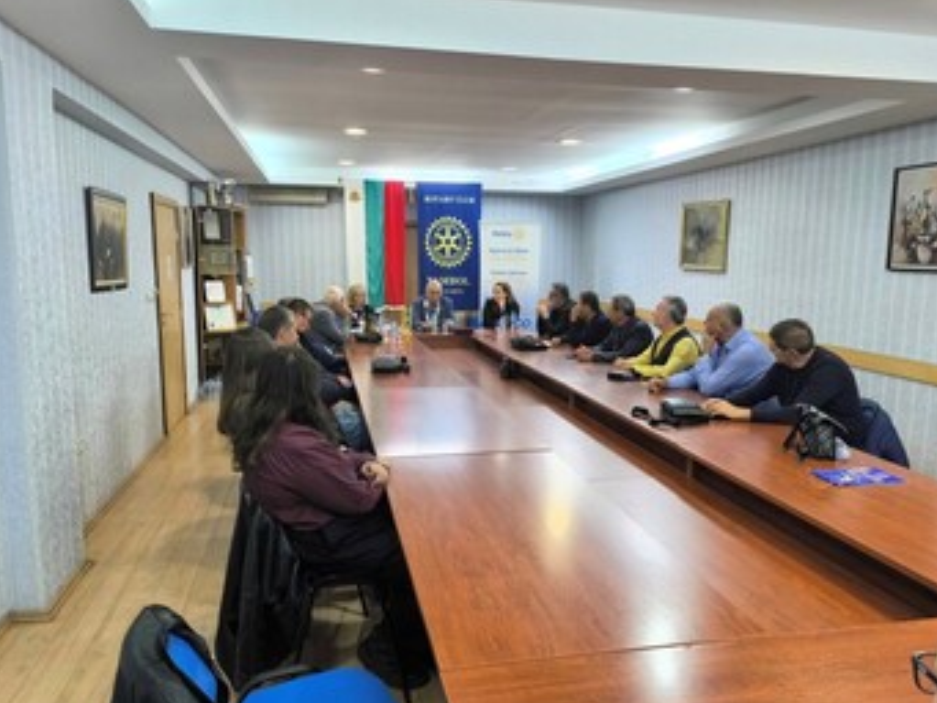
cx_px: 489
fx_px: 731
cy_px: 360
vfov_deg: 51.4
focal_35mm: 27
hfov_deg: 65.3
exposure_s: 1/50
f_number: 1.65
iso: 500
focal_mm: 6.14
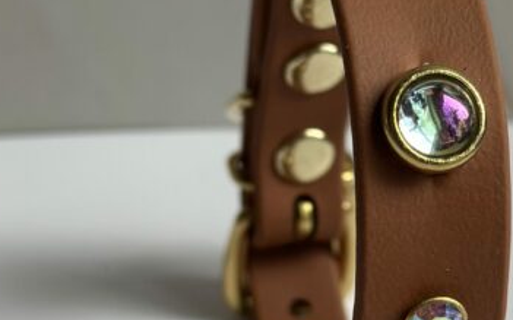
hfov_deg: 17.9
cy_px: 196
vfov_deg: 11.3
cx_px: 346
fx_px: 1621
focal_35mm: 116
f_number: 1.78
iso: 80
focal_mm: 6.86
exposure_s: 1/293
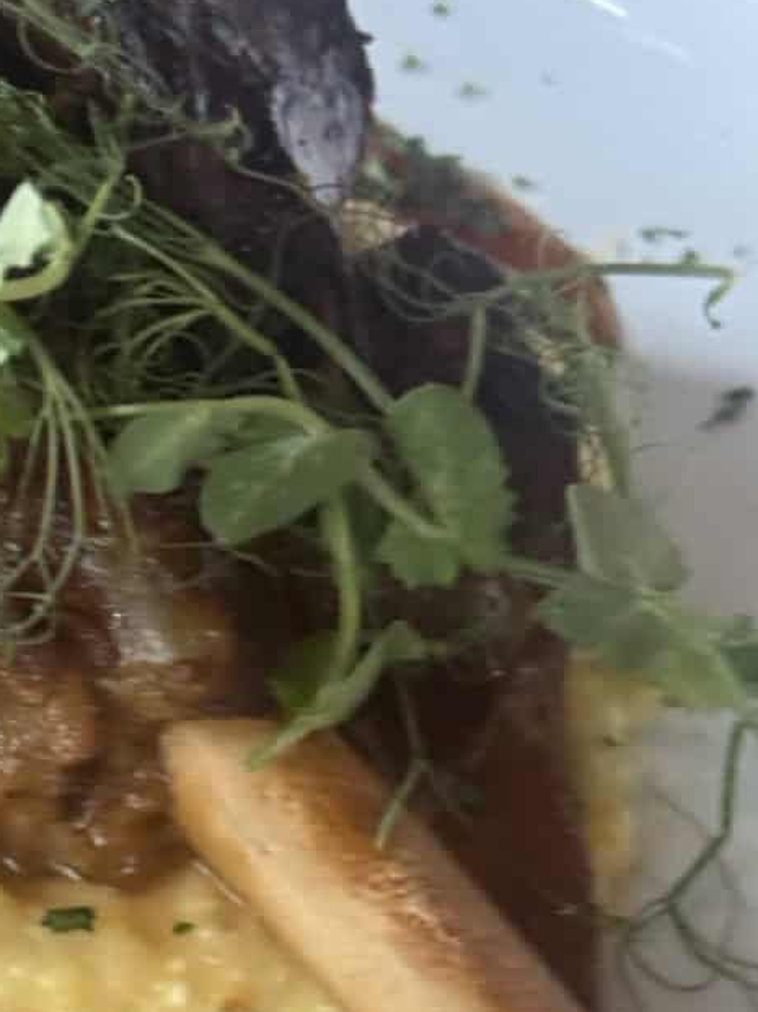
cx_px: 95
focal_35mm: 99
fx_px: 2893
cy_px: 668
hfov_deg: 14.8
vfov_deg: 19.8
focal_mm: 6.8
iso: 400
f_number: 1.8
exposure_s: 1/40
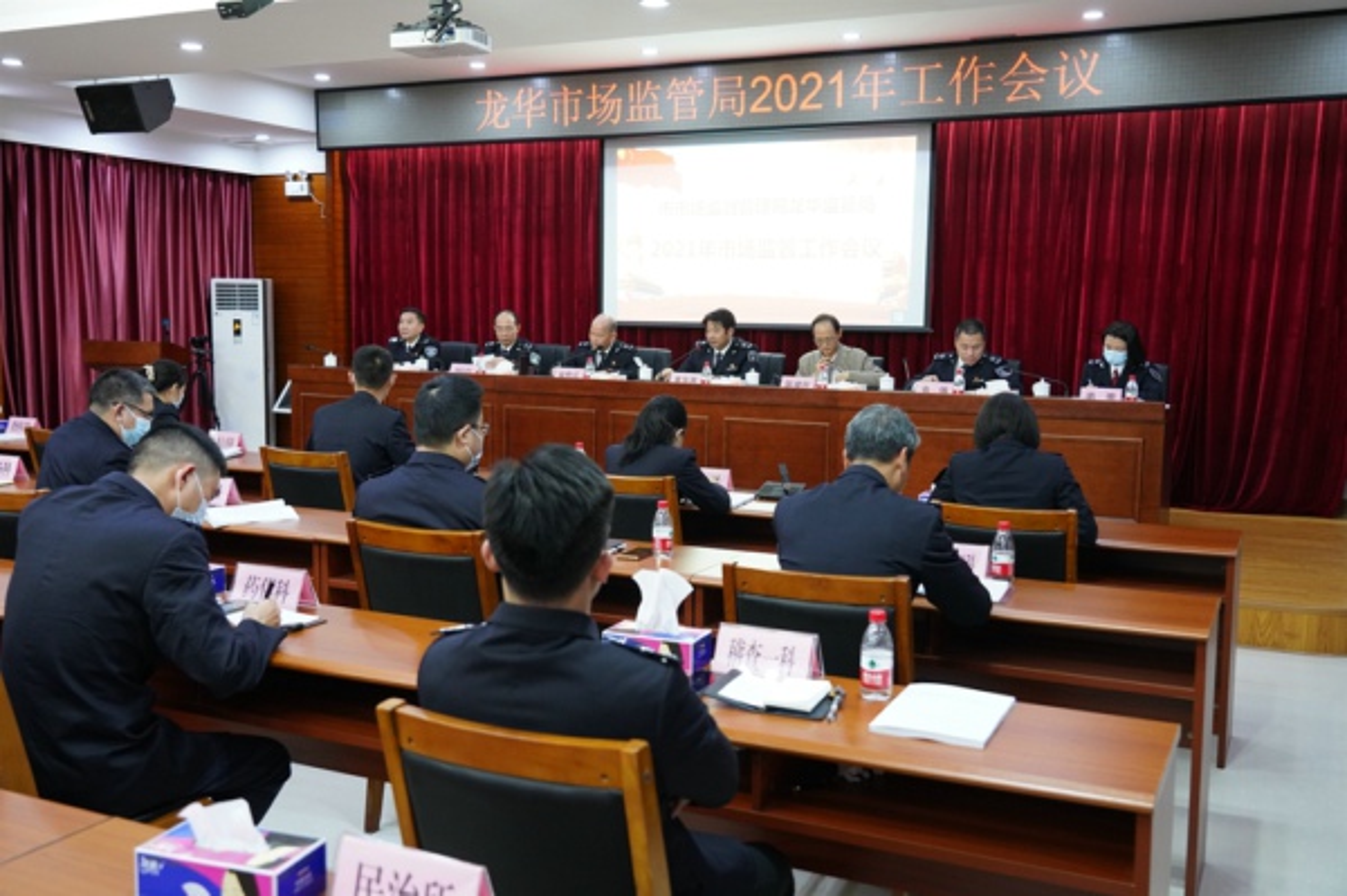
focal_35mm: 34
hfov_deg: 55.8
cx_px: 674
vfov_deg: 38.8
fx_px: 1271
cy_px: 448
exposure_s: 1/60
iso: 3200
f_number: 4.5
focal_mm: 34
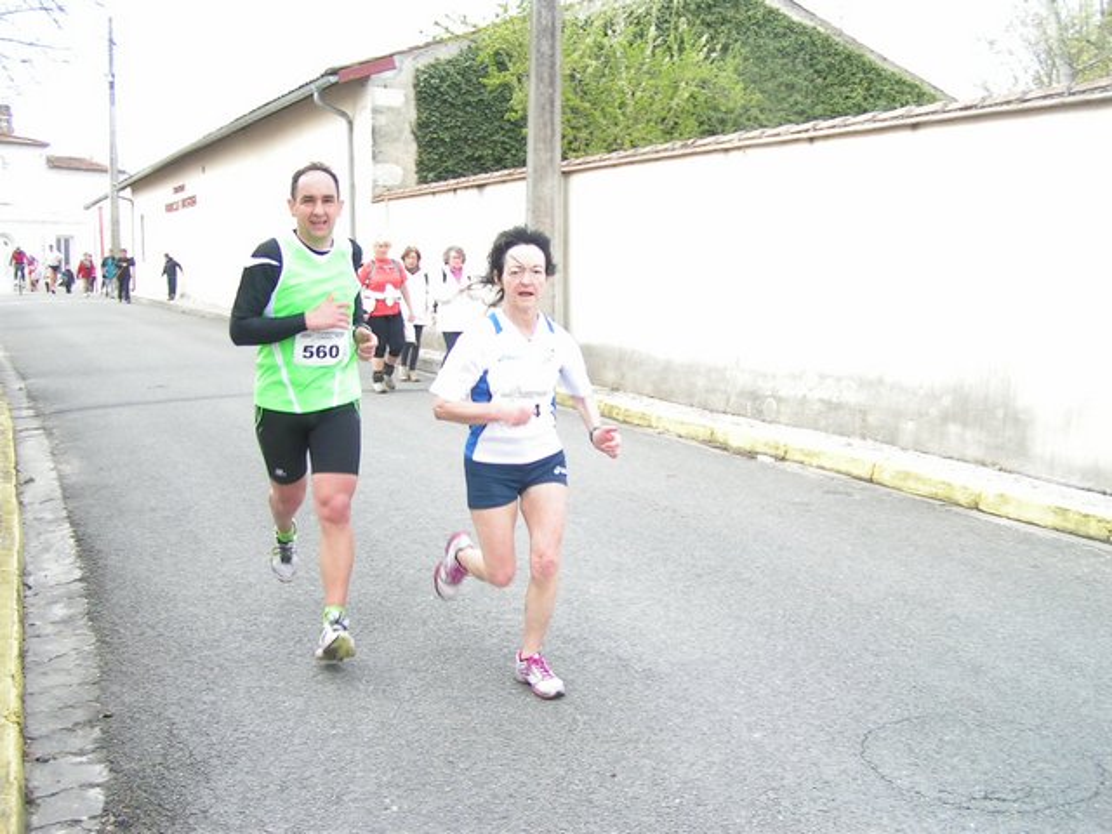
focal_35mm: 38
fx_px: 1221
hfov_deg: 49.0
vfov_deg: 37.7
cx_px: 556
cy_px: 417
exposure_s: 1/125
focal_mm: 5.8
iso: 50
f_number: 2.8
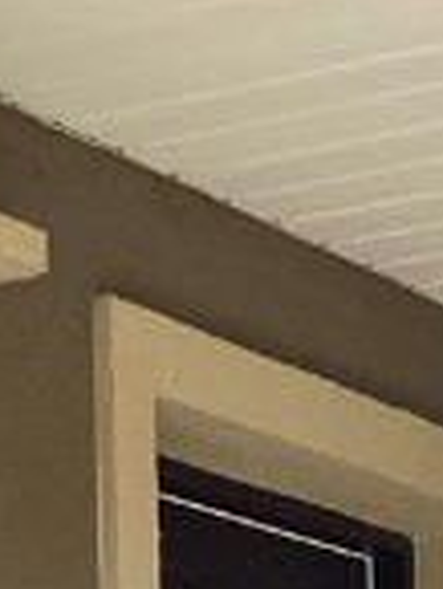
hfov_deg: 8.0
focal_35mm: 184
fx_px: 3135
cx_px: 541
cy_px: 1215
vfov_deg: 9.9
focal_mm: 4.25
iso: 32
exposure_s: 1/1072
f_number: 1.8
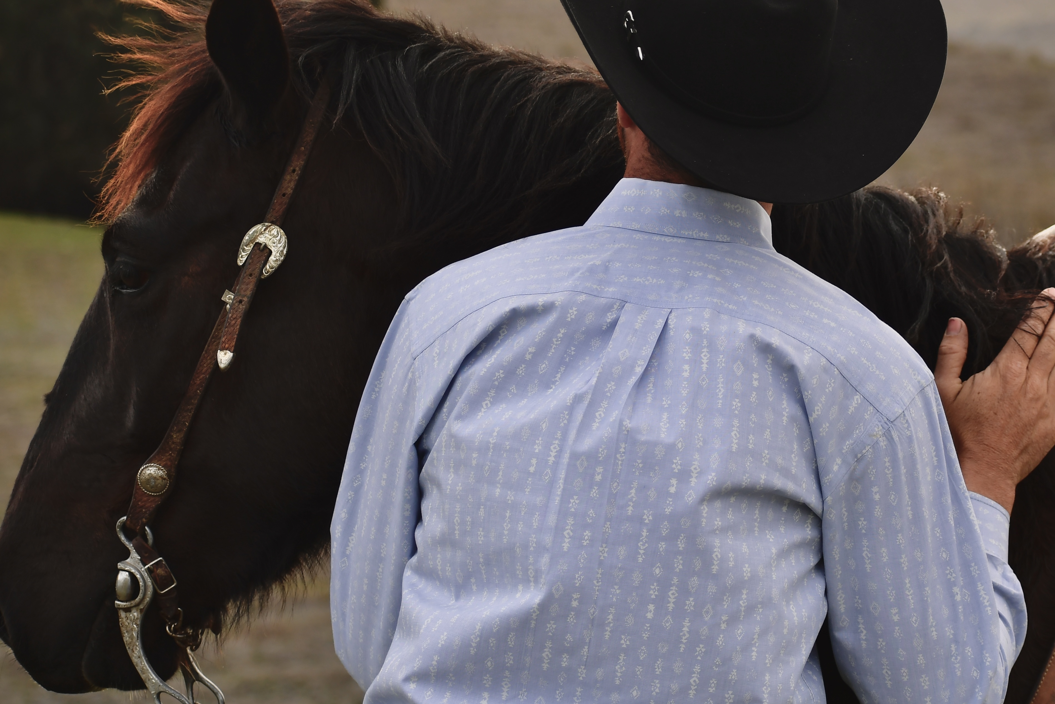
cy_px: 258
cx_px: 640
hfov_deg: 13.3
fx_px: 4513
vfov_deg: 8.9
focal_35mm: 154
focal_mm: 70
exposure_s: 1/640
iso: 100
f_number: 4.5
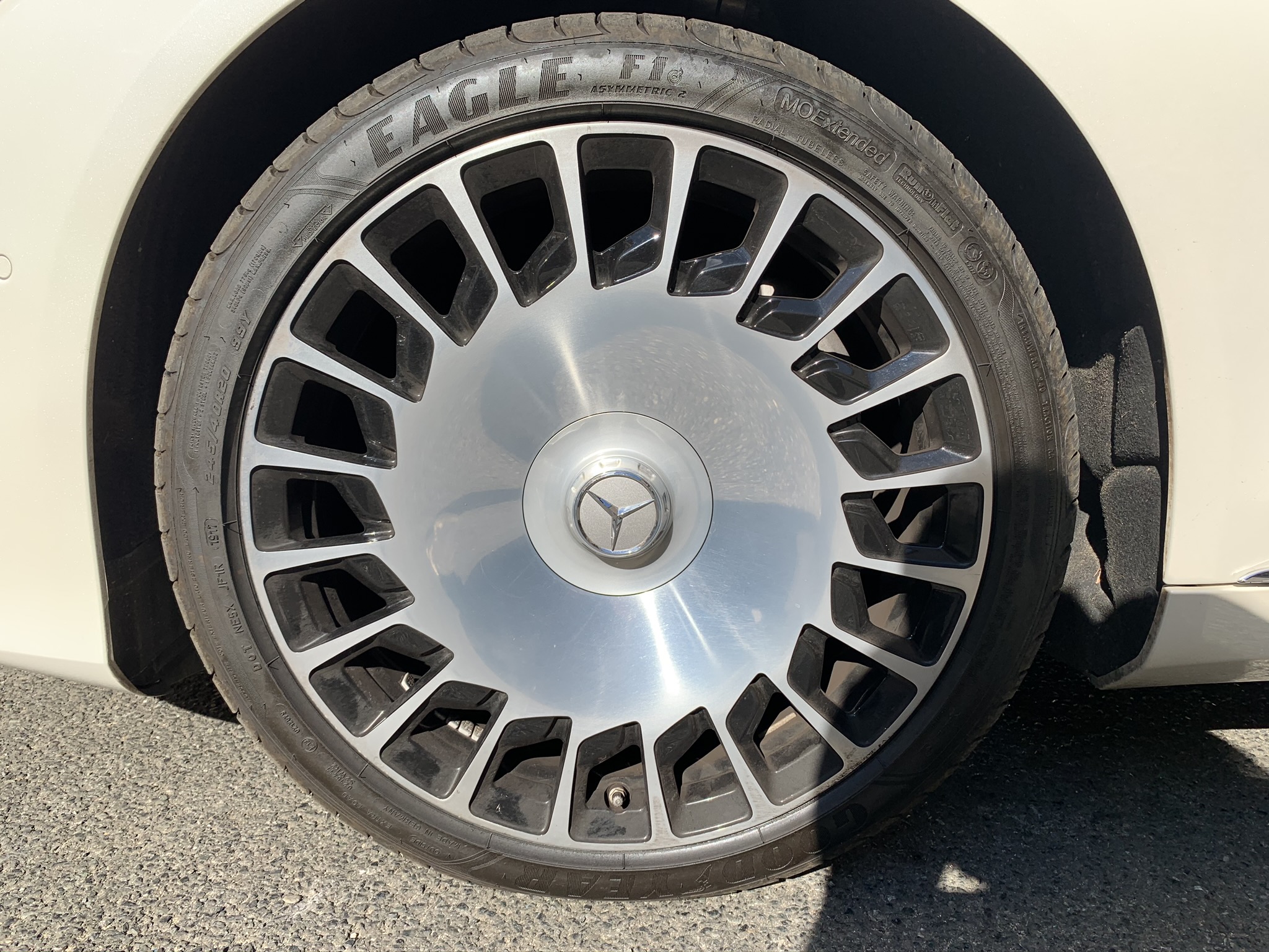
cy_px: 476
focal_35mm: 26
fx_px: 953
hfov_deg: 67.3
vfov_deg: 53.1
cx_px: 634
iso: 25
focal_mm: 4.25
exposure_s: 1/1406
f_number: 1.8
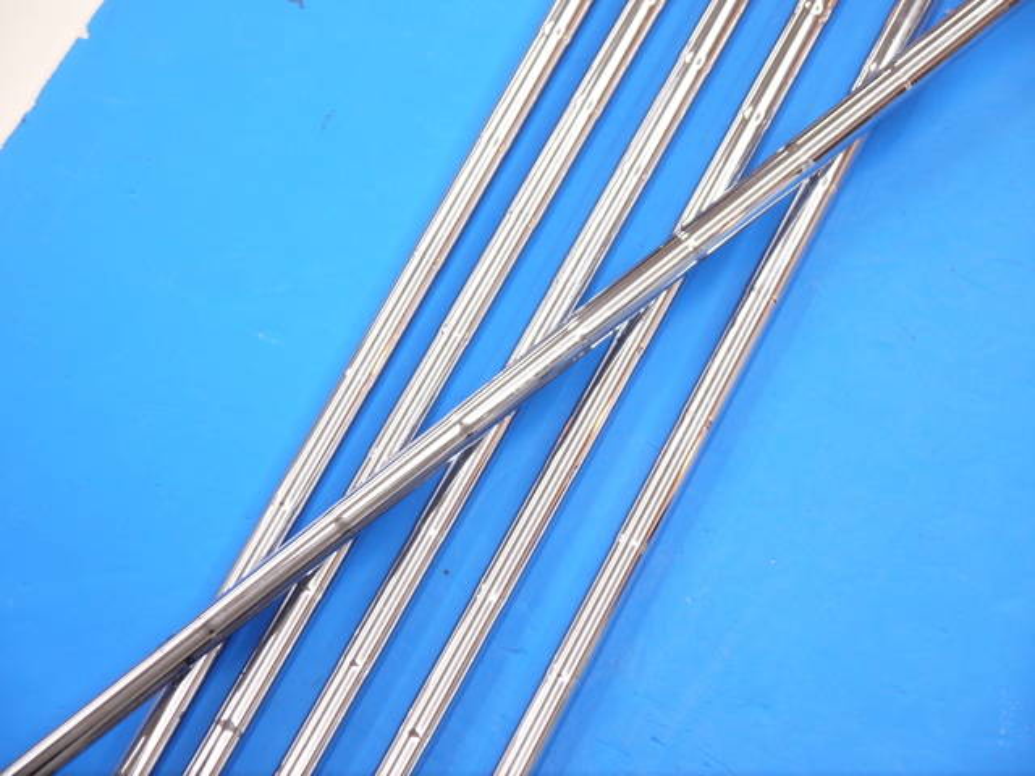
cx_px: 518
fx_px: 2512
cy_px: 388
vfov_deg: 17.6
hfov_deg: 23.3
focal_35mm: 84
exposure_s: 1/80
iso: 500
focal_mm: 42
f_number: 5.6
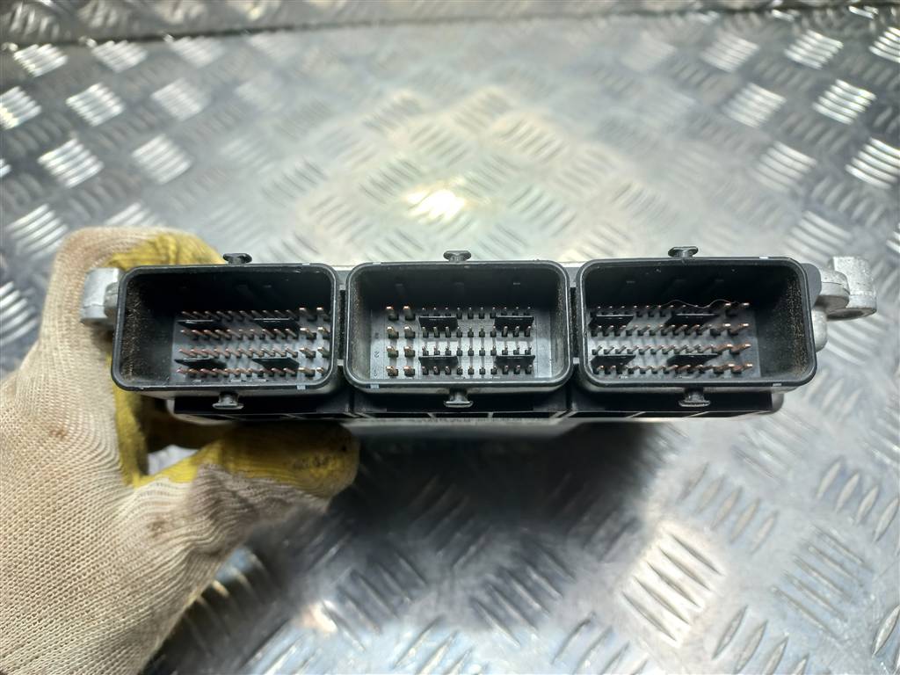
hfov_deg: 69.4
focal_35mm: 25
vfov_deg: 54.9
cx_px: 450
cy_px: 338
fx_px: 650
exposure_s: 1/50
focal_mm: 4.6
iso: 50
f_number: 1.8
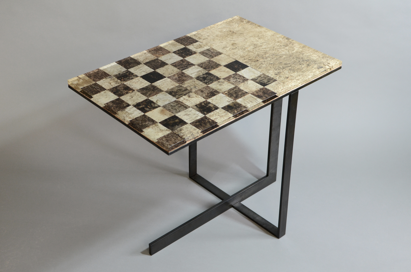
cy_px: 136
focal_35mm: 52
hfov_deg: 37.9
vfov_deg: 25.6
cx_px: 206
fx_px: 598
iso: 640
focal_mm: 35
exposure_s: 1/50
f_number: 3.5
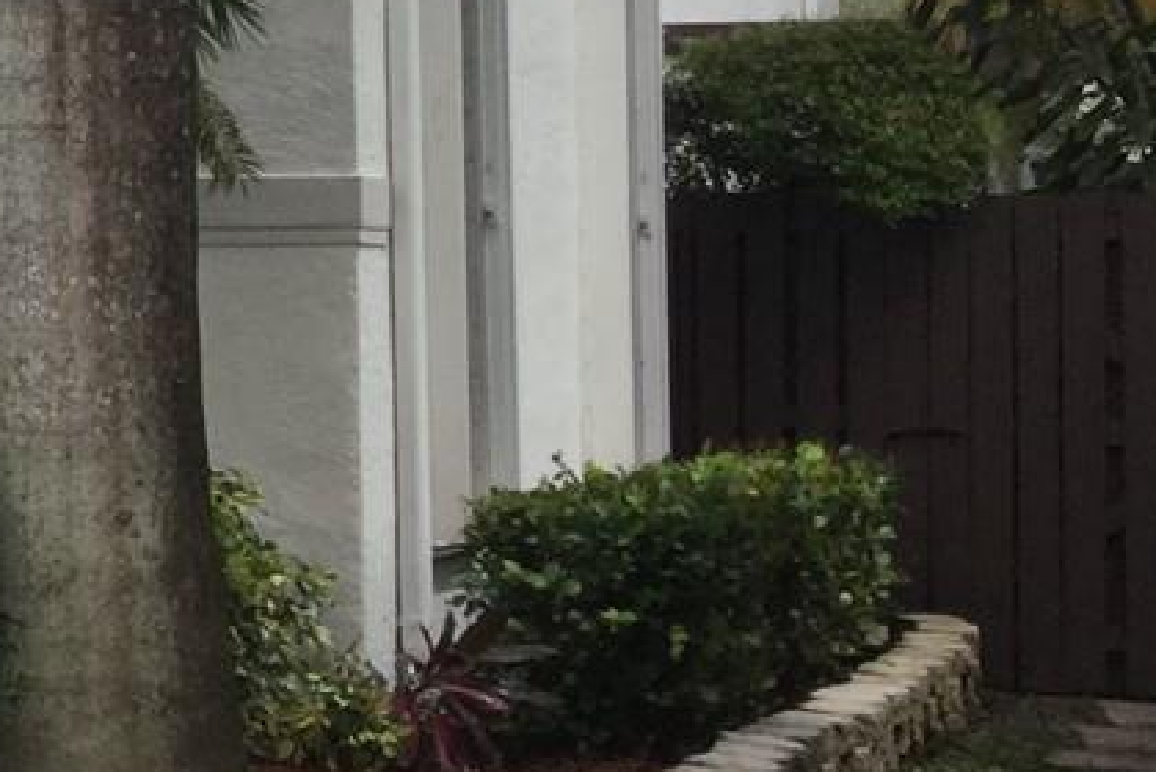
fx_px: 3952
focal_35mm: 123
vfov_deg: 11.1
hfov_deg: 14.5
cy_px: 119
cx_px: -971
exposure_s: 1/348
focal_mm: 3.3
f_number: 2.4
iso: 25
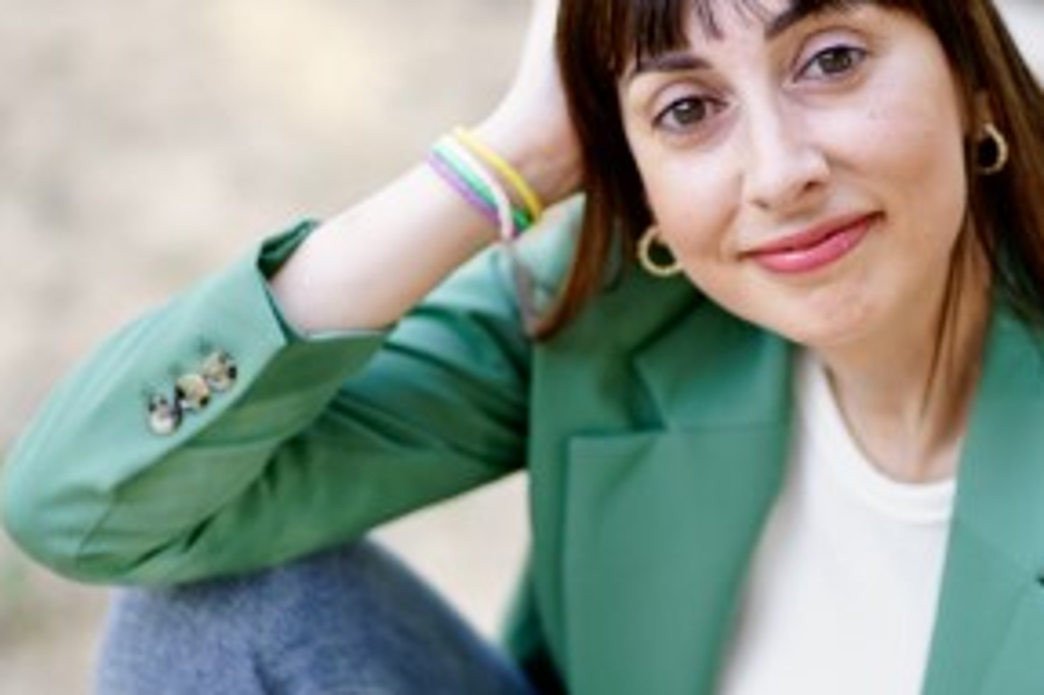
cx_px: 688
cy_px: 357
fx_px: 4376
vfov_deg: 9.1
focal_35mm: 151
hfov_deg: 13.6
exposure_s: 1/800
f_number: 1.8
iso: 500
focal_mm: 85
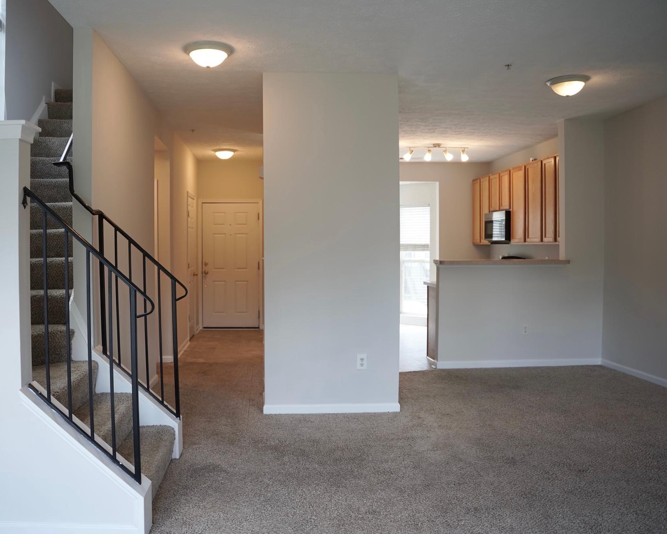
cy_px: 261
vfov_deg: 51.5
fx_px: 553
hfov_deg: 61.8
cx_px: 274
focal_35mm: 28
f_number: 2.8
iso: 250
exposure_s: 1/125
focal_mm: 24
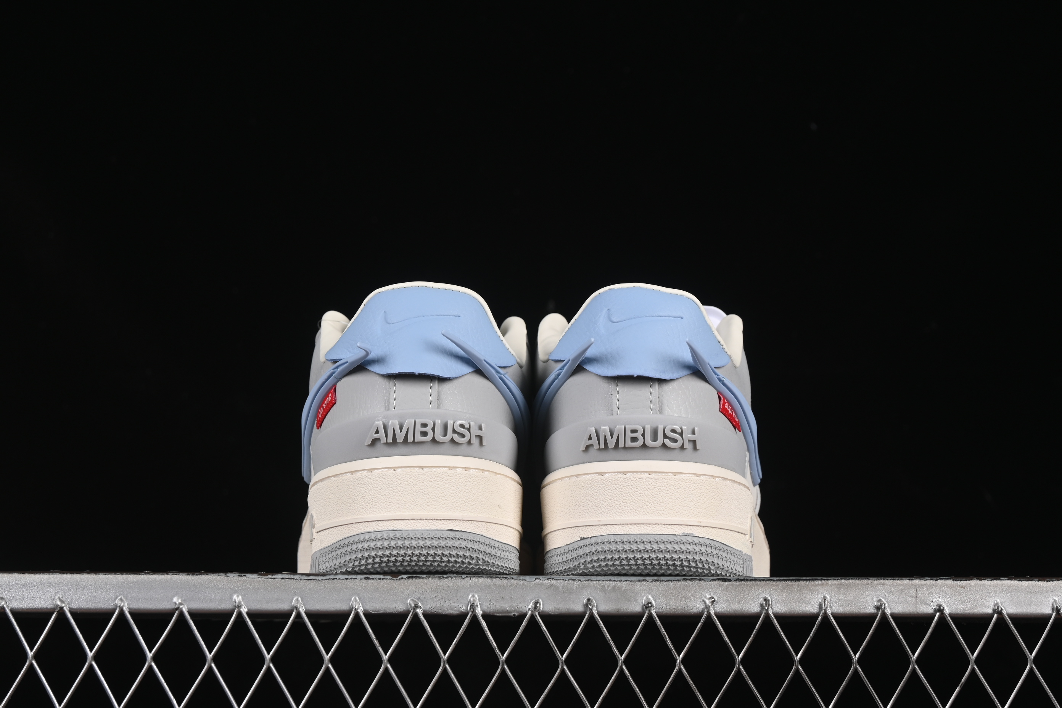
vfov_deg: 18.2
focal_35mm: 75
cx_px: 531
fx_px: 2212
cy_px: 354
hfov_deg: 27.0
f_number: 8
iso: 160
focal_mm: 50
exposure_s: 1/80
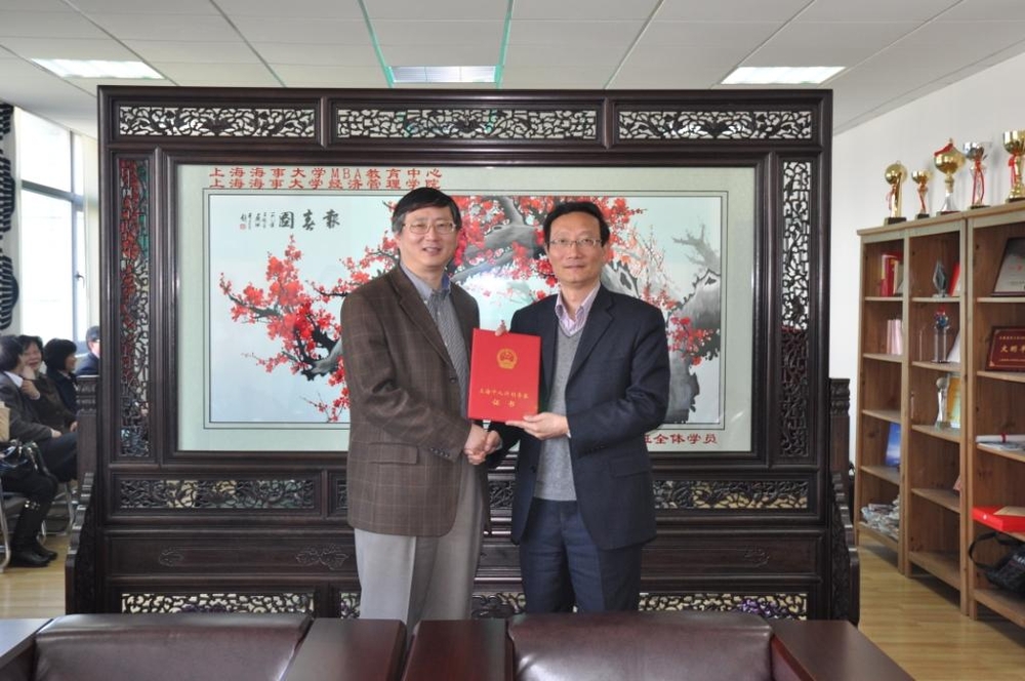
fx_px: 1450
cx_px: 512
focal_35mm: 51
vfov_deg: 26.4
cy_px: 340
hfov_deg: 38.9
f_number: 4
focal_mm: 34
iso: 640
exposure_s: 1/60
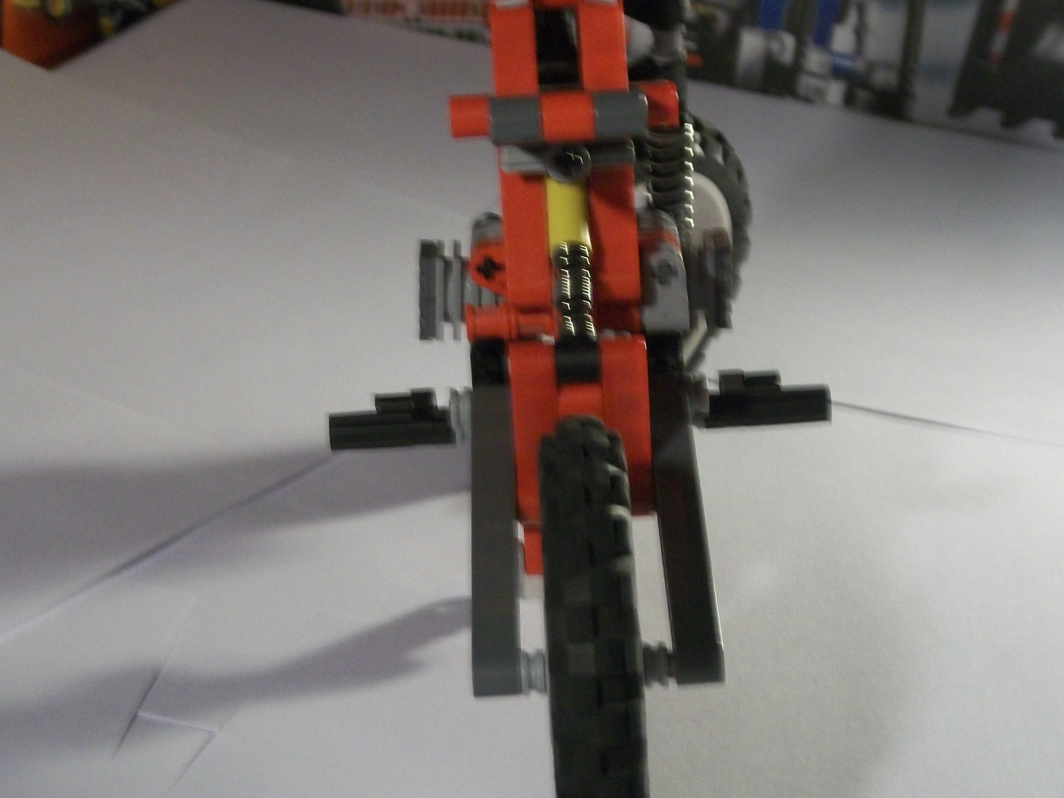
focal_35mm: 101
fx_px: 3105
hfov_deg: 19.4
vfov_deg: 14.6
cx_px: 538
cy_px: 453
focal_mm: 13.7
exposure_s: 1/10
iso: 160
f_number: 4.6
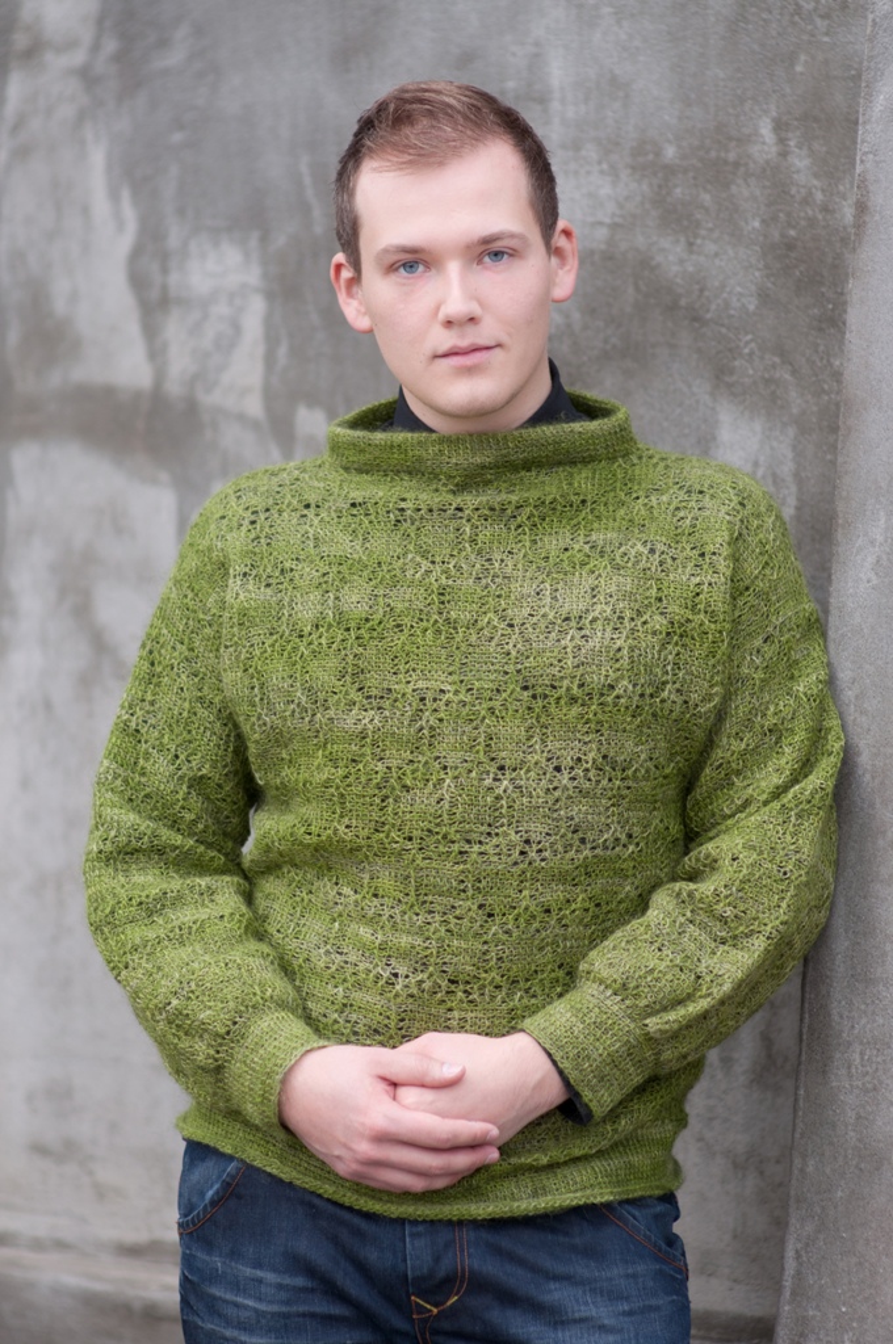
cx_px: 446
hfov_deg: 10.7
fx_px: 4757
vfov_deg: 16.1
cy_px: 672
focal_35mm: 128
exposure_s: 1/1250
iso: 200
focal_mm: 85
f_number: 2
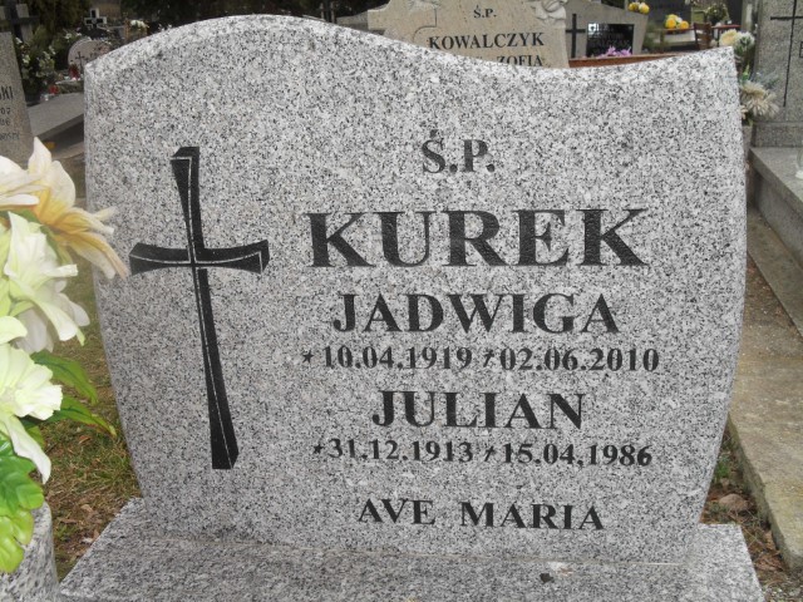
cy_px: 301
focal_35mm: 35
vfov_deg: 40.7
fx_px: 812
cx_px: 402
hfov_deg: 52.6
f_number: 3.2
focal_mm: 6.3
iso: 100
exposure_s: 1/125
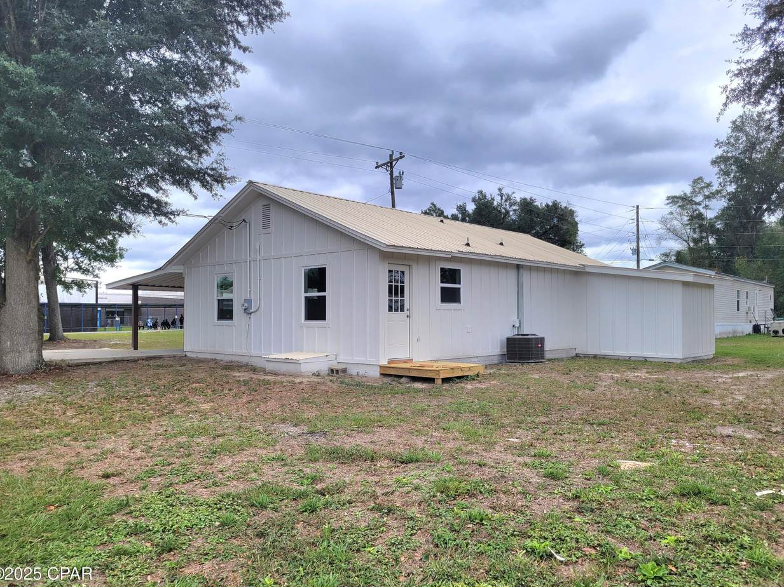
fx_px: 611
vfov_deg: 51.3
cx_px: 397
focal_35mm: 27
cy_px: 297
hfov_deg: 65.3
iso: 40
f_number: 1.8
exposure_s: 1/769
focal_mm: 5.4
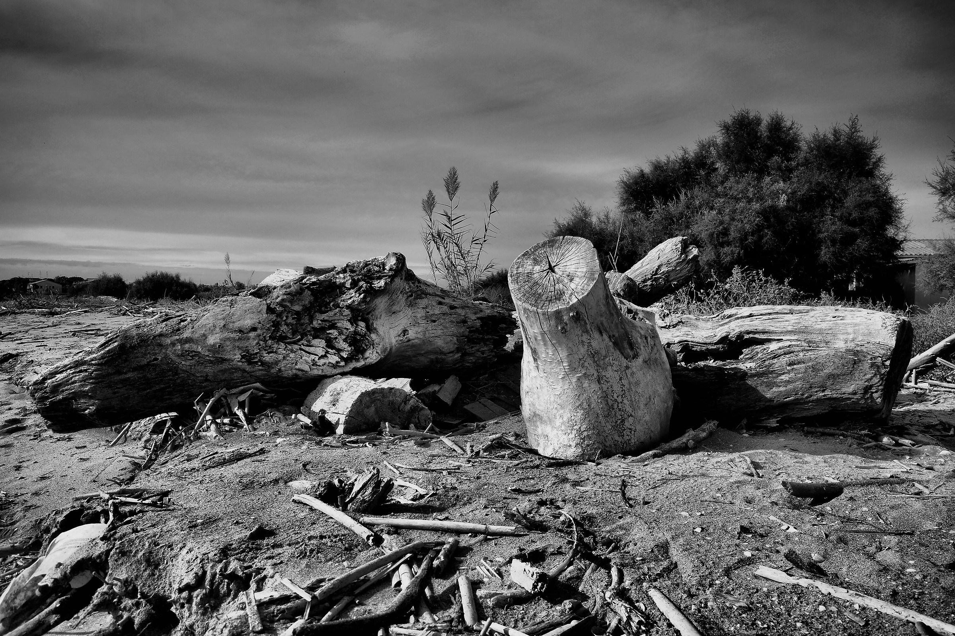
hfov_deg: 67.4
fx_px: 716
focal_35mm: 27
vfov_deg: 47.9
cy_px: 318
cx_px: 478
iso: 100
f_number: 8
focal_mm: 18
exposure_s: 1/320
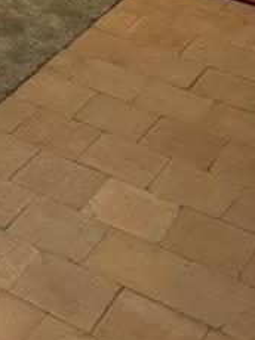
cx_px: -196
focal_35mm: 116
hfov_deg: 11.8
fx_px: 1141
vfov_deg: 15.3
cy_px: -208
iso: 400
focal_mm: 4.25
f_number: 1.8
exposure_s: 1/43
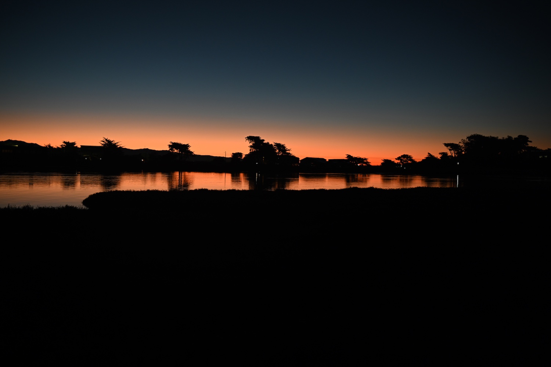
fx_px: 536
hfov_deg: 54.4
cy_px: 184
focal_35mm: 35
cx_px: 276
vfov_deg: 37.9
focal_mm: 35
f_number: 2
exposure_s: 1/100
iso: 640
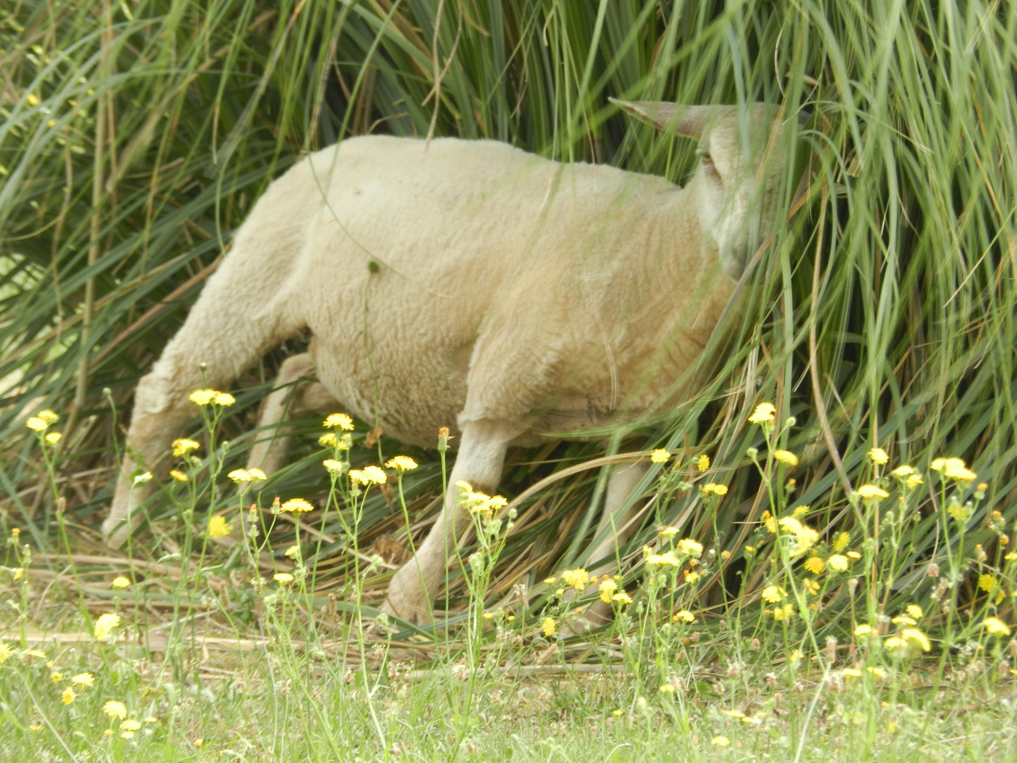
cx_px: 508
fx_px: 14660
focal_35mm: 499
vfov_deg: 3.0
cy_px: 382
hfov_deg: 4.0
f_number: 5.7
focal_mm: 88.7
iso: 160
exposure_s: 1/125
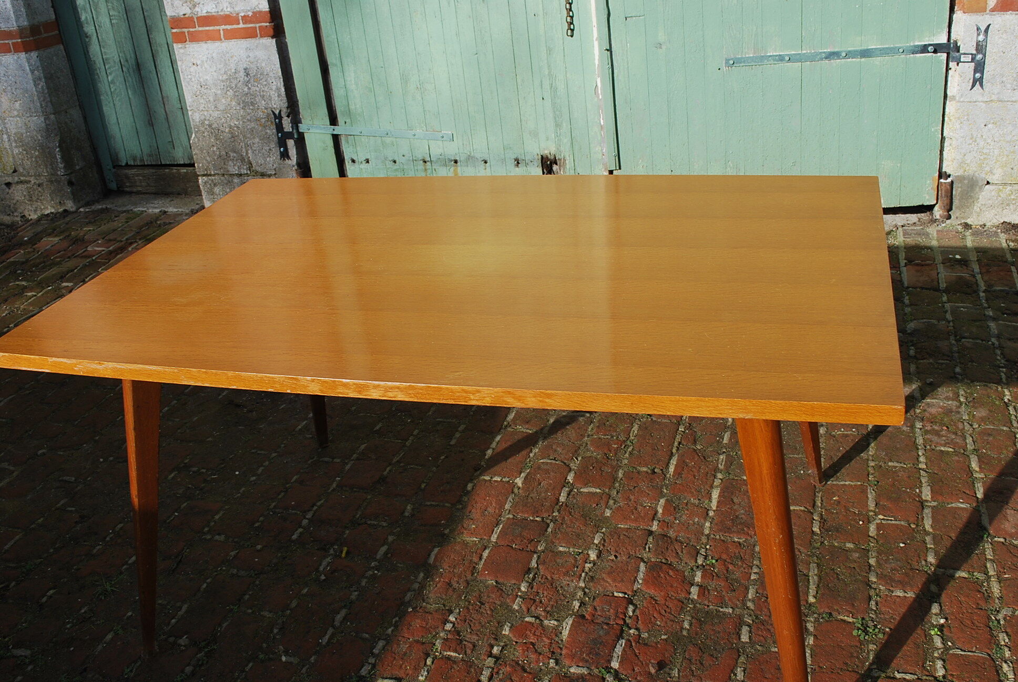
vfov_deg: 40.1
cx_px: 509
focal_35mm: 33
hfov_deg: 57.2
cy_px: 341
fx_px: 934
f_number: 8
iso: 100
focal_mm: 22
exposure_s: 1/250
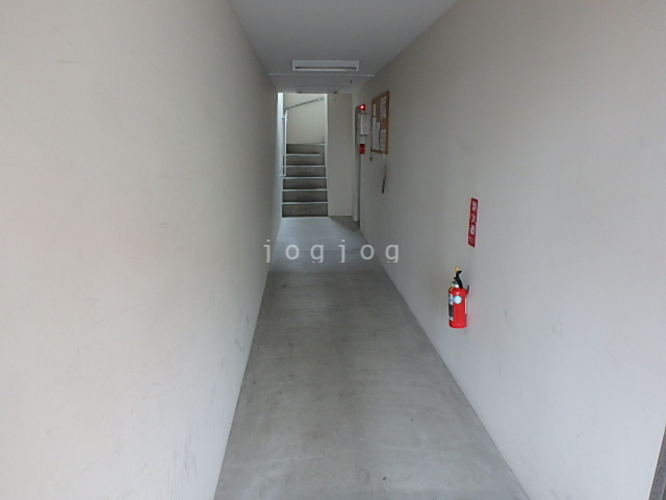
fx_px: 404
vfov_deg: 63.4
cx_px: 333
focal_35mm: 21
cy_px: 250
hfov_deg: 79.0
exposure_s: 1/30
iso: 400
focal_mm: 3.7
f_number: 3.5
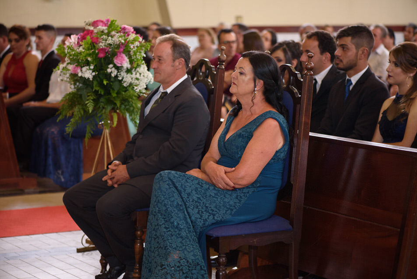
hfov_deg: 19.3
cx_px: 210
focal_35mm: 106
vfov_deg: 12.9
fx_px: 1228
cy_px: 140
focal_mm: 105
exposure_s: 1/125
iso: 2500
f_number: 3.5
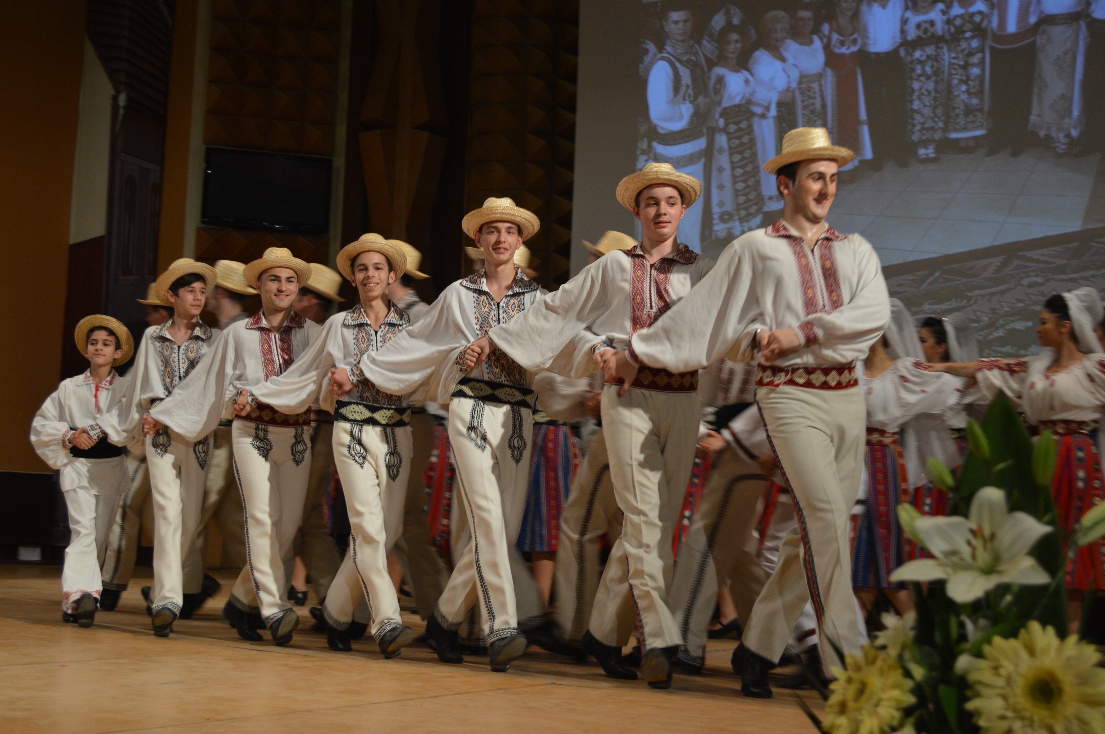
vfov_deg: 28.0
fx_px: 1472
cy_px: 367
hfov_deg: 41.1
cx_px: 552
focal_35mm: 48
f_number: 4.8
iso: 560
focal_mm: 32
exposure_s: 1/60
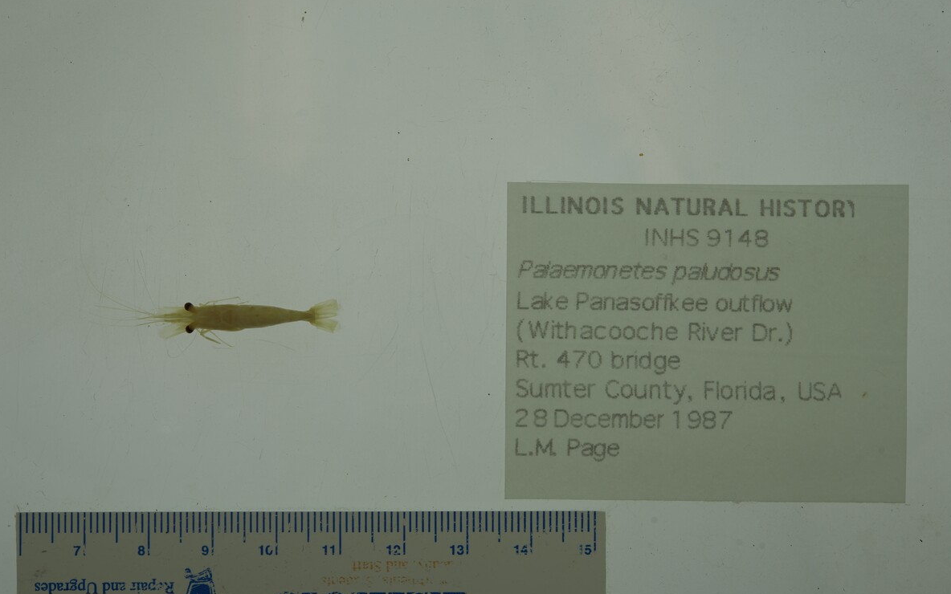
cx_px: 479
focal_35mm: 62
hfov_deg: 33.0
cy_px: 290
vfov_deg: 21.0
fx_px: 1607
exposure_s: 1/125
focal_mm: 60
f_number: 9
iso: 50
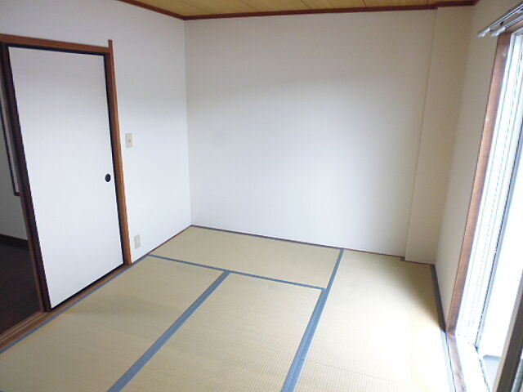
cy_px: 196
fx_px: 363
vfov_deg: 56.8
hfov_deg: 71.6
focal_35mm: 24
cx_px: 262
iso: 400
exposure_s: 1/60
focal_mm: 4.3
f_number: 2.8
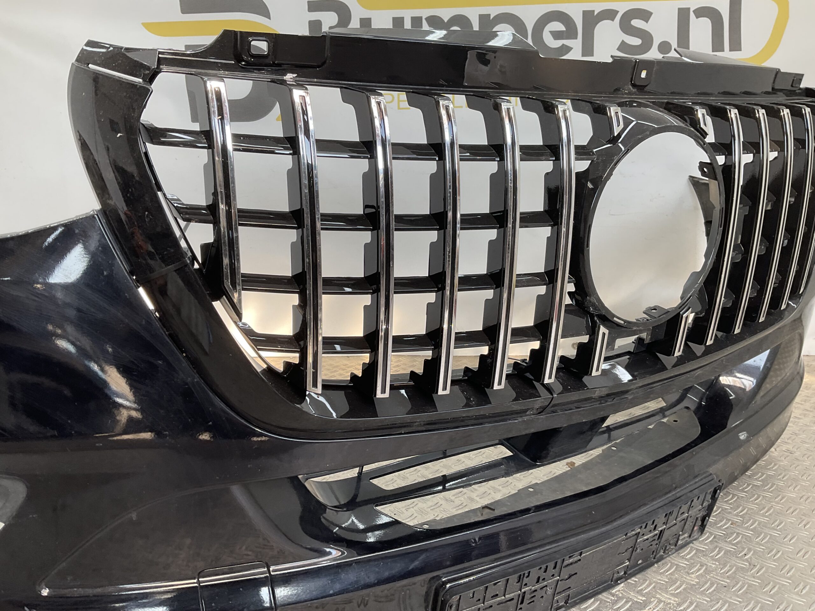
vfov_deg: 48.2
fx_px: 683
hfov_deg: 61.7
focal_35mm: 29
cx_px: 408
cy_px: 306
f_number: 1.8
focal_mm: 3
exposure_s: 1/120
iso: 20
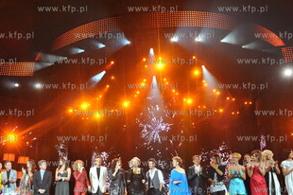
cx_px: 132
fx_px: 252
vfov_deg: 41.8
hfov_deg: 60.2
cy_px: 125
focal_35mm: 31
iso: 3200
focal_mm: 24
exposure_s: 1/200
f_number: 5.6
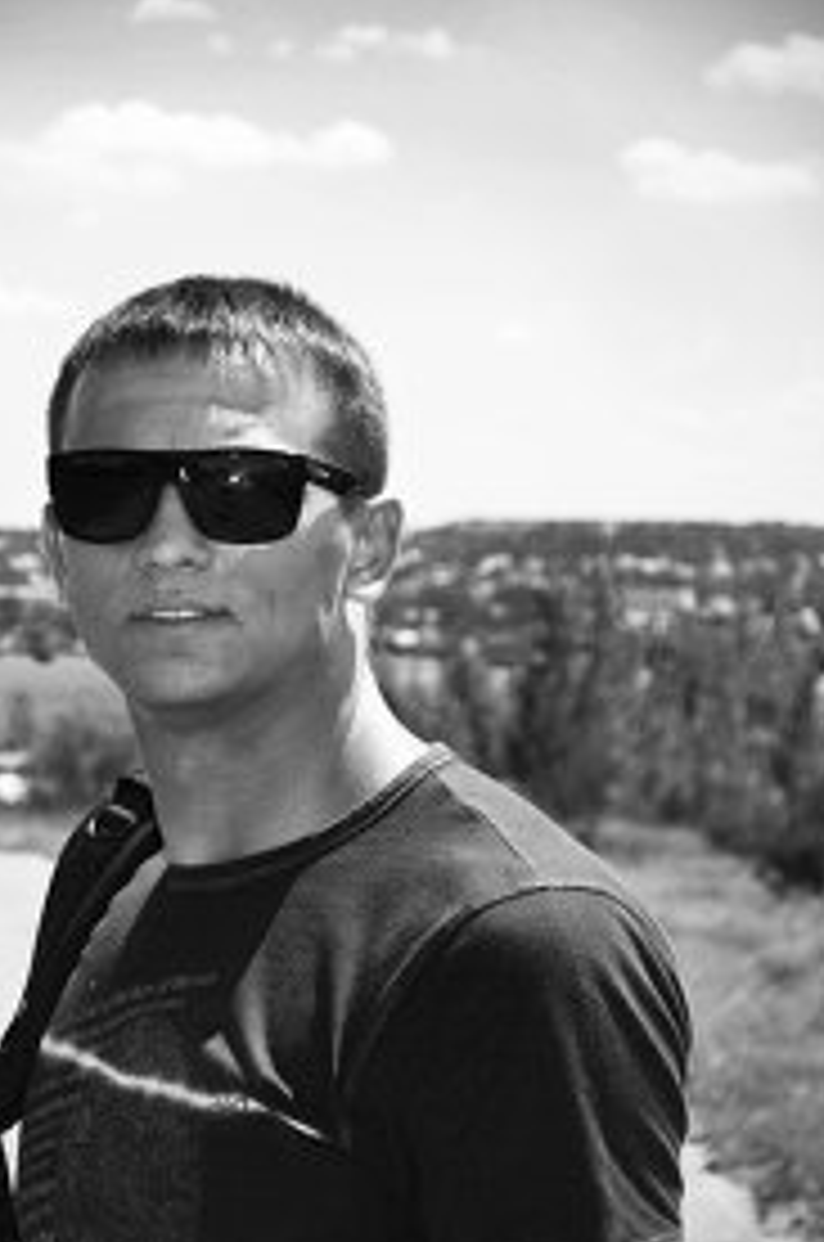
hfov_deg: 11.7
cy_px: 675
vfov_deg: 17.6
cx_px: 250
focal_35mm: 117
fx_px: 4022
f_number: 5.6
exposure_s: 1/200
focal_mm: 55
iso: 100
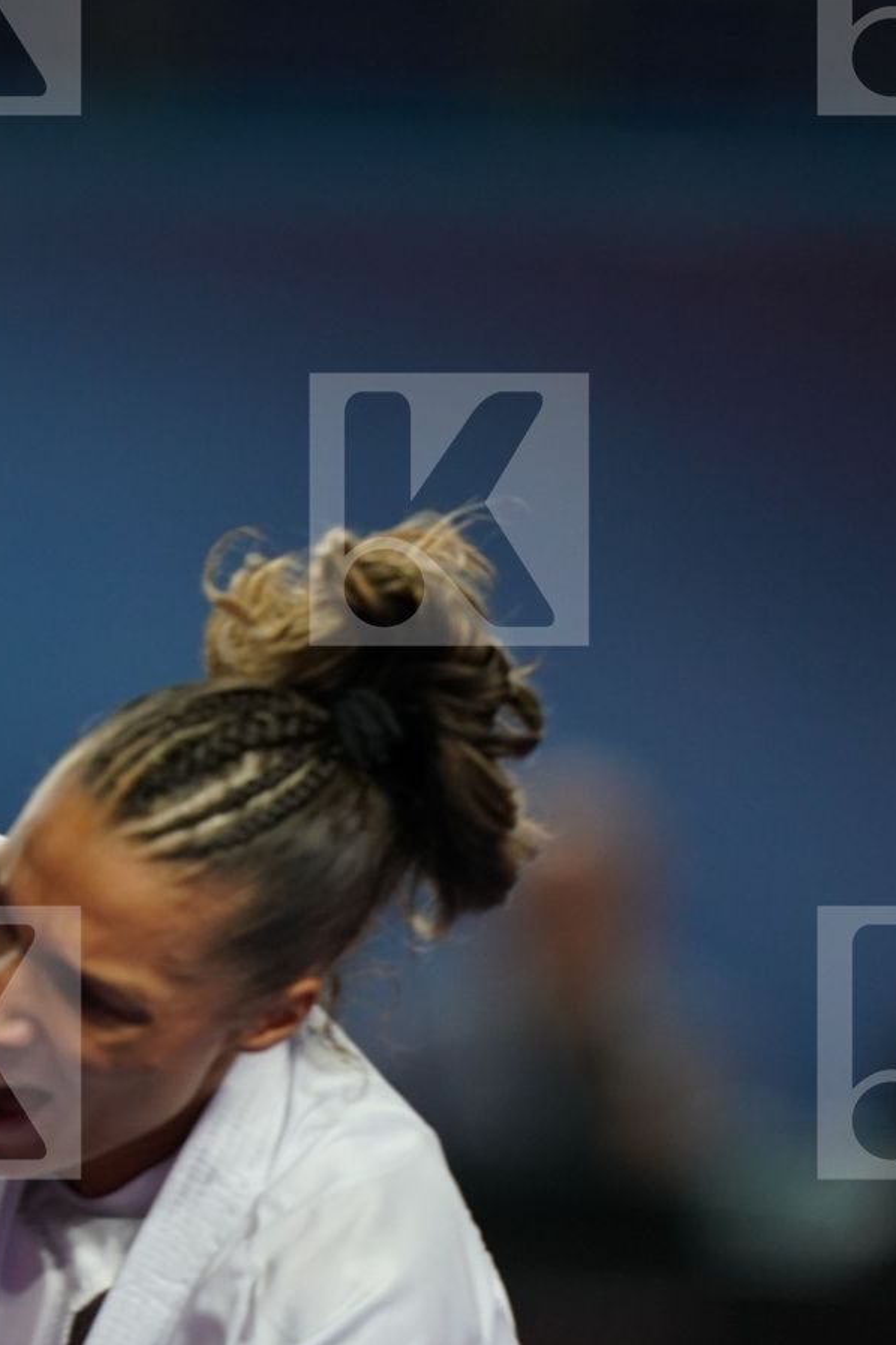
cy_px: 510
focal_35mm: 803
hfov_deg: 1.7
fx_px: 29976
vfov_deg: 2.6
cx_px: -58
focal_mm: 400
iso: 1600
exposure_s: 1/1000
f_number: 2.8
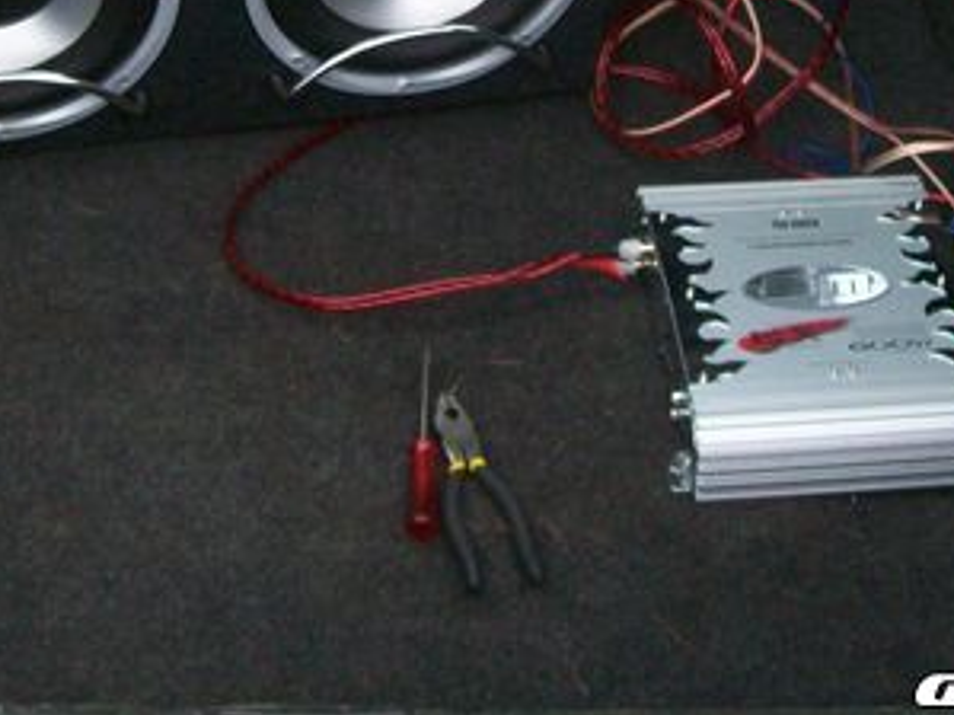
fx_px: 2121
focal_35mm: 77
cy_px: -45
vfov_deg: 18.5
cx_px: 440
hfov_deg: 25.3
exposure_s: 1/64
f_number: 2.7
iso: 200
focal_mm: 6
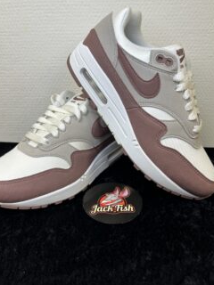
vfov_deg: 59.9
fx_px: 247
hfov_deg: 46.8
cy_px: 134
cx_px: 100
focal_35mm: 30
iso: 64
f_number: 1.78
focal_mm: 6.86
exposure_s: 1/100
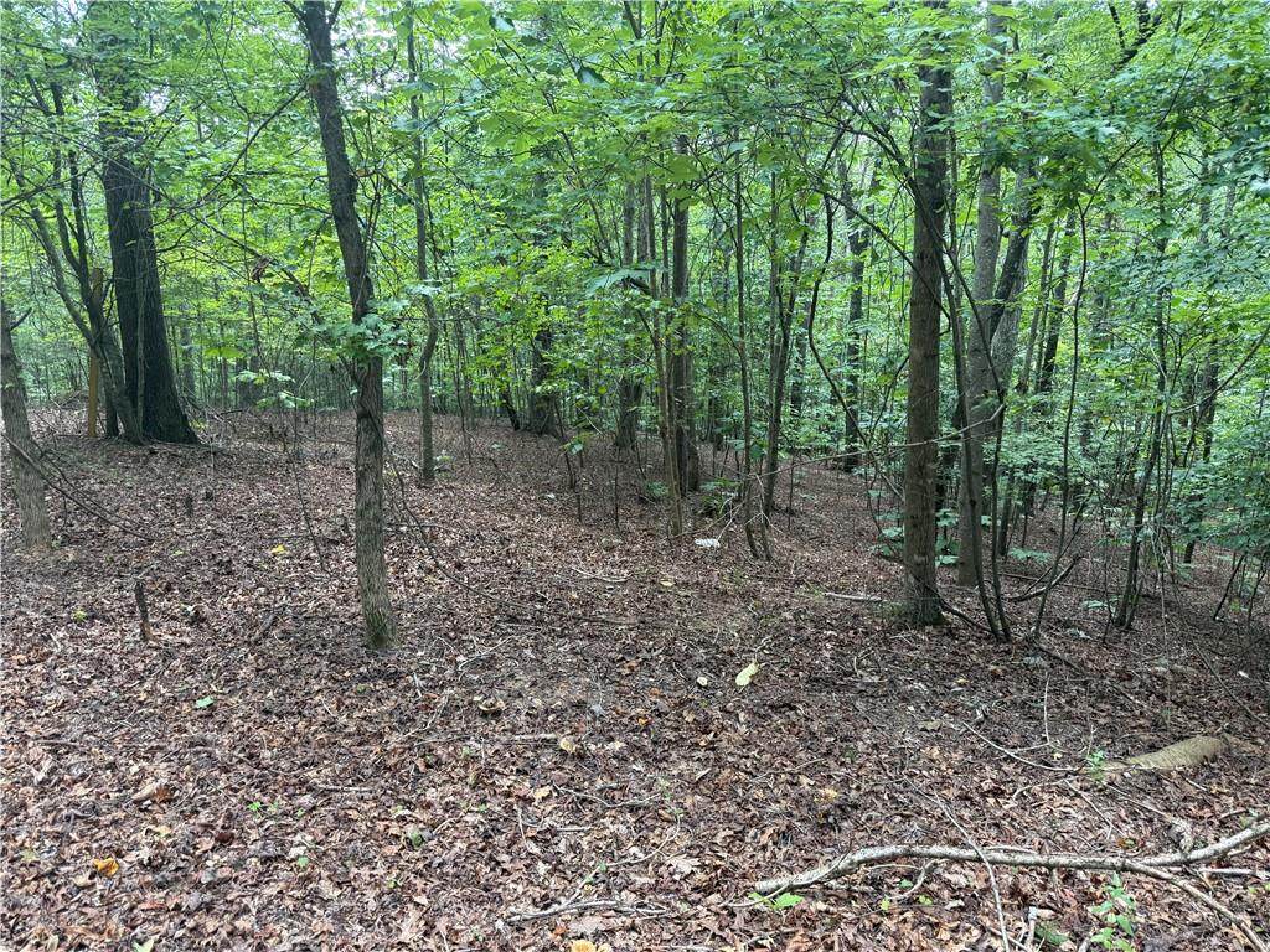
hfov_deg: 71.6
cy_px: 476
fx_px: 881
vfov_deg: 56.8
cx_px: 635
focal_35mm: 24
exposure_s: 1/121
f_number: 1.78
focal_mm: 6.76
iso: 100
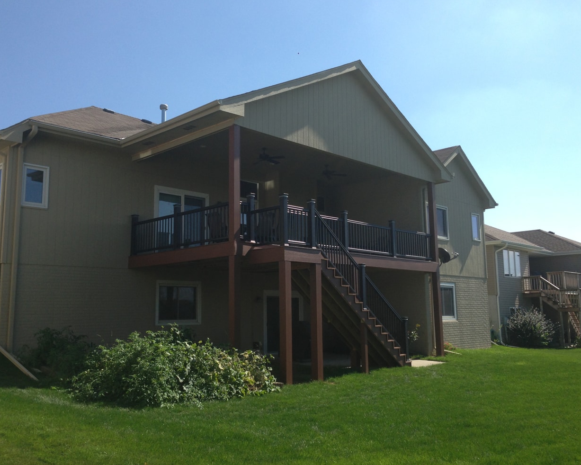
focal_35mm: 35
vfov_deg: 42.2
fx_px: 602
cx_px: 285
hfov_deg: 51.5
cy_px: 232
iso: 50
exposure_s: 1/1261
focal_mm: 4.13
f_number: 2.4
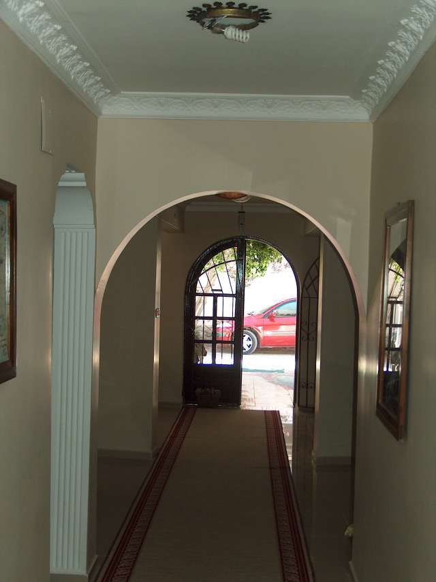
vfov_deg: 36.8
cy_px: 291
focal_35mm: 52
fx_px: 874
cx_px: 218
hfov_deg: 28.0
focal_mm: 10.64
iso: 100
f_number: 2.8
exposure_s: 1/90
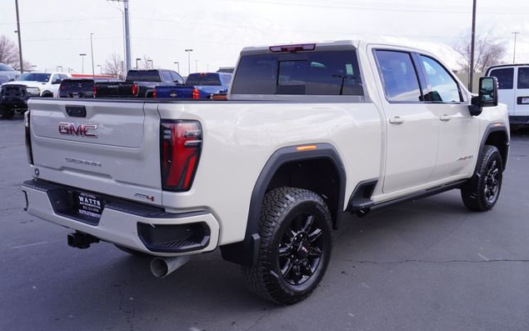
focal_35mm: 37
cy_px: 172
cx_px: 265
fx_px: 533
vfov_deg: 34.4
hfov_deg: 52.7
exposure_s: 1/125
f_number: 8
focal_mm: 24
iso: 100
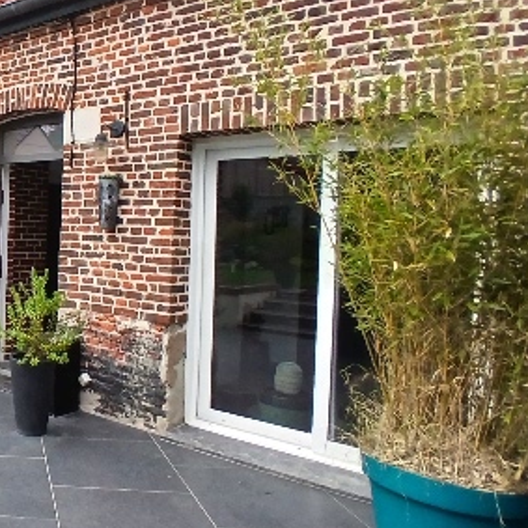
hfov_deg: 39.8
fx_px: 587
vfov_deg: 48.2
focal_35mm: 34
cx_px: -49
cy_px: 213
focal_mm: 1.4
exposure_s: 1/500
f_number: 2.2
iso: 50
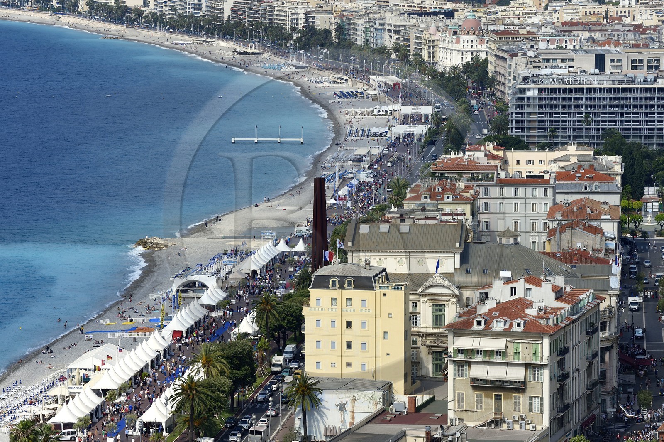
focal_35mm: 165
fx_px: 3041
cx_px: 332
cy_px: 221
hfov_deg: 12.5
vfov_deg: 8.3
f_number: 18
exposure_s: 1/160
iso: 200
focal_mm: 165
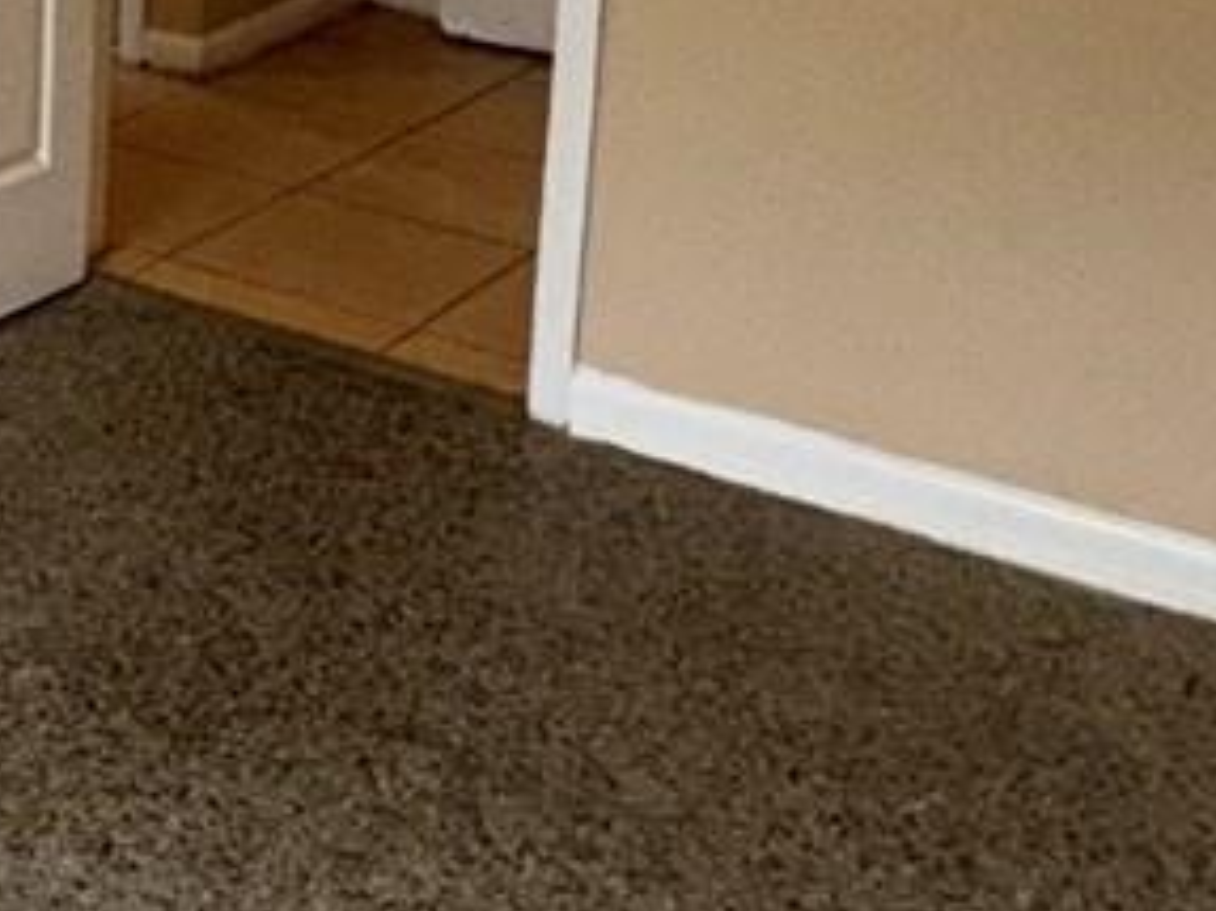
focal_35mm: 78
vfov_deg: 17.9
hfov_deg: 22.5
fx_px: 2739
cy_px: -191
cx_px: -339
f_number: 2.2
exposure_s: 1/120
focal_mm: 2.22
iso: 100
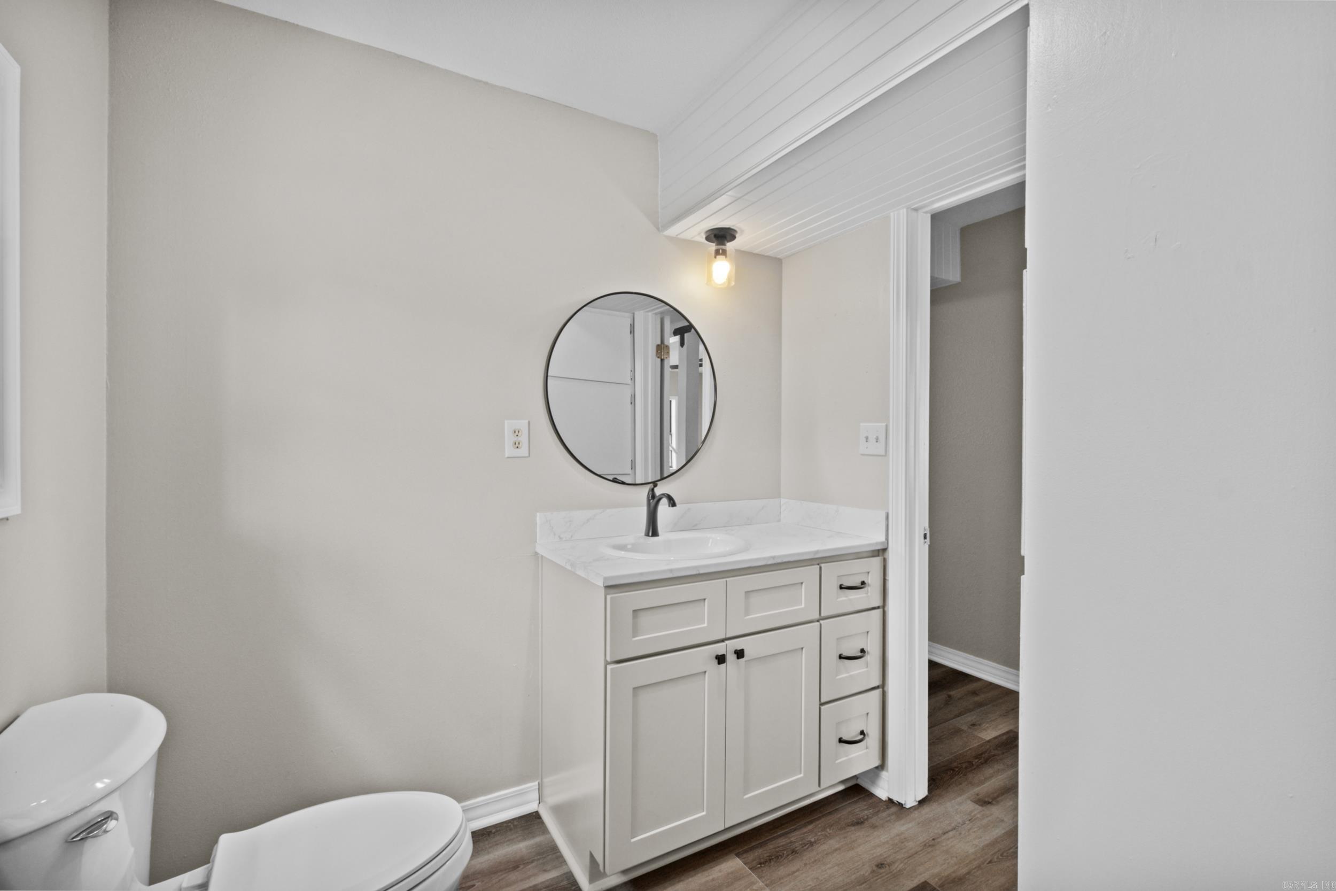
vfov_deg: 77.3
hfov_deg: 100.4
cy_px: 446
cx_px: 668
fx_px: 557
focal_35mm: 15
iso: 800
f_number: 10
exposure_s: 1/2.5
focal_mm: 10
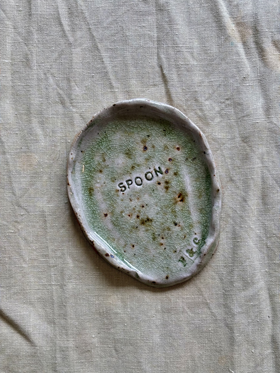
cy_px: 186
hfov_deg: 28.0
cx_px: 140
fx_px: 561
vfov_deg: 36.8
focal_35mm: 52
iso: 50
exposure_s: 1/165
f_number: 1.6
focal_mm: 5.96
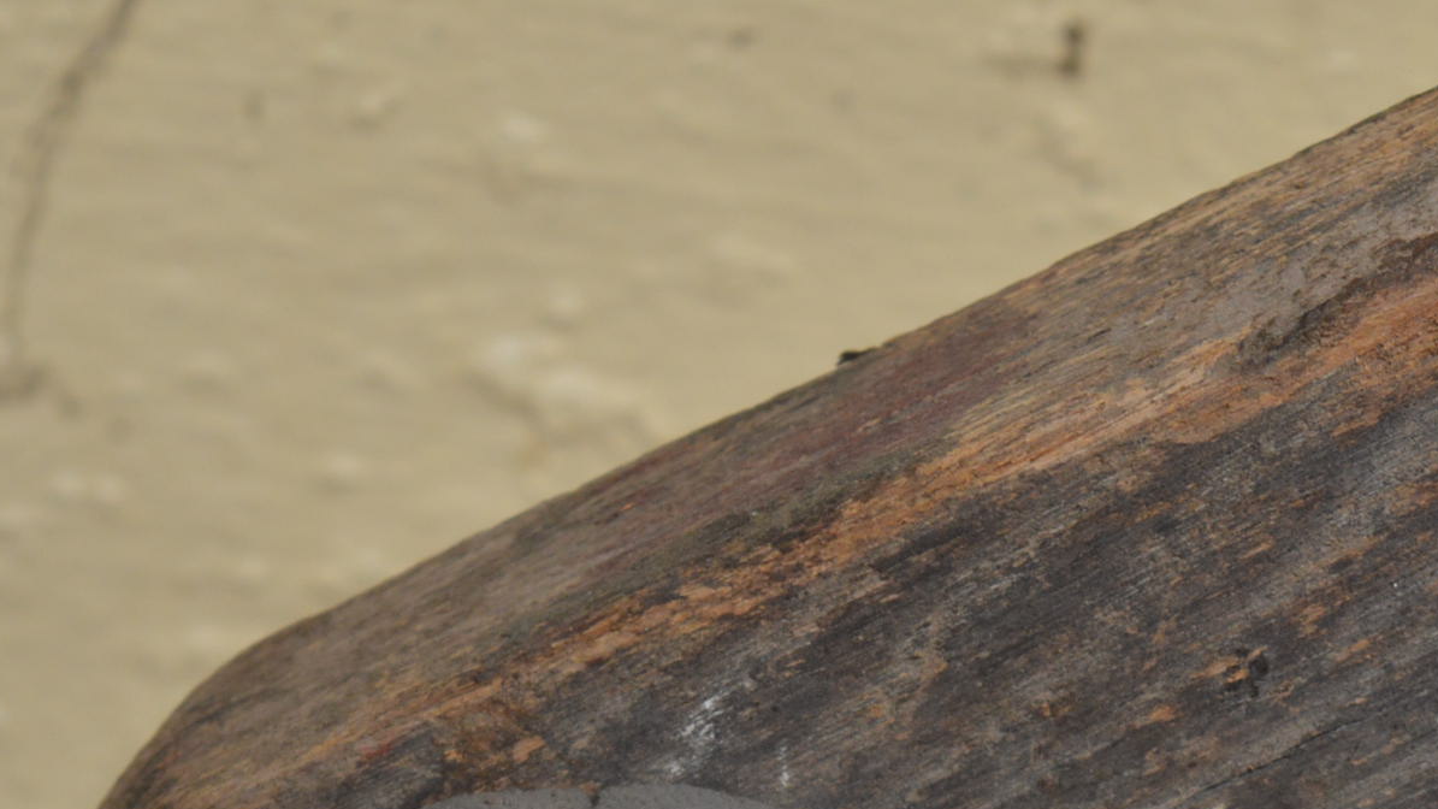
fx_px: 8286
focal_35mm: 217
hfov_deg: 9.9
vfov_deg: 5.5
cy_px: 1106
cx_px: 915
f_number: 6.3
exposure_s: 1/60
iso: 400
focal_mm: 55
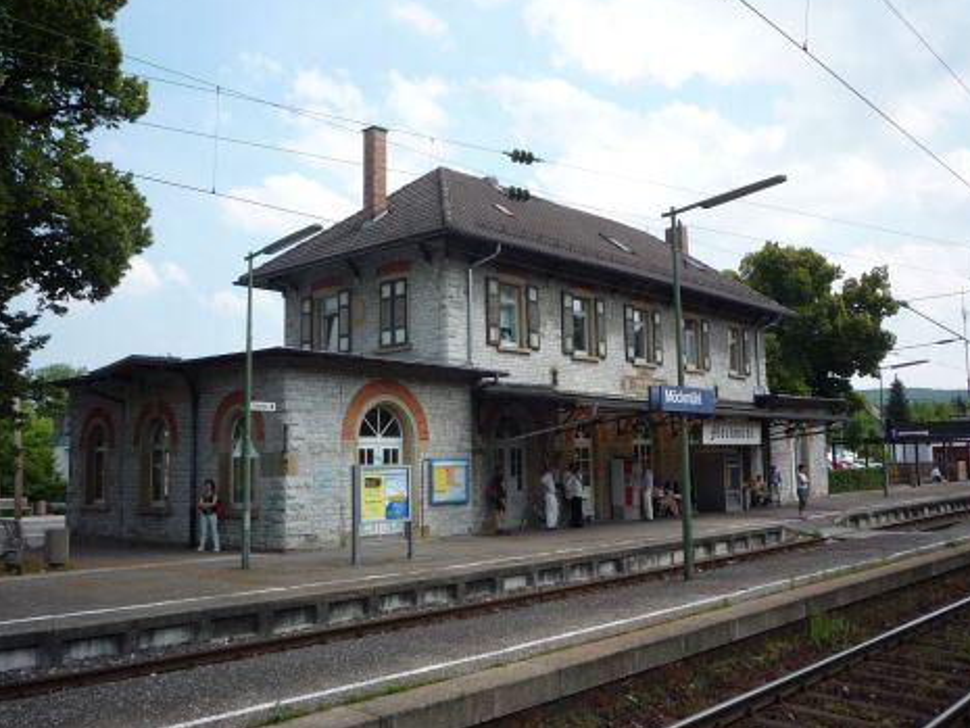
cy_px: 361
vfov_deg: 43.0
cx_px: 499
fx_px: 925
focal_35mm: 33
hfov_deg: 55.3
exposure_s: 1/400
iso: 100
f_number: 4.5
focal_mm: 5.2
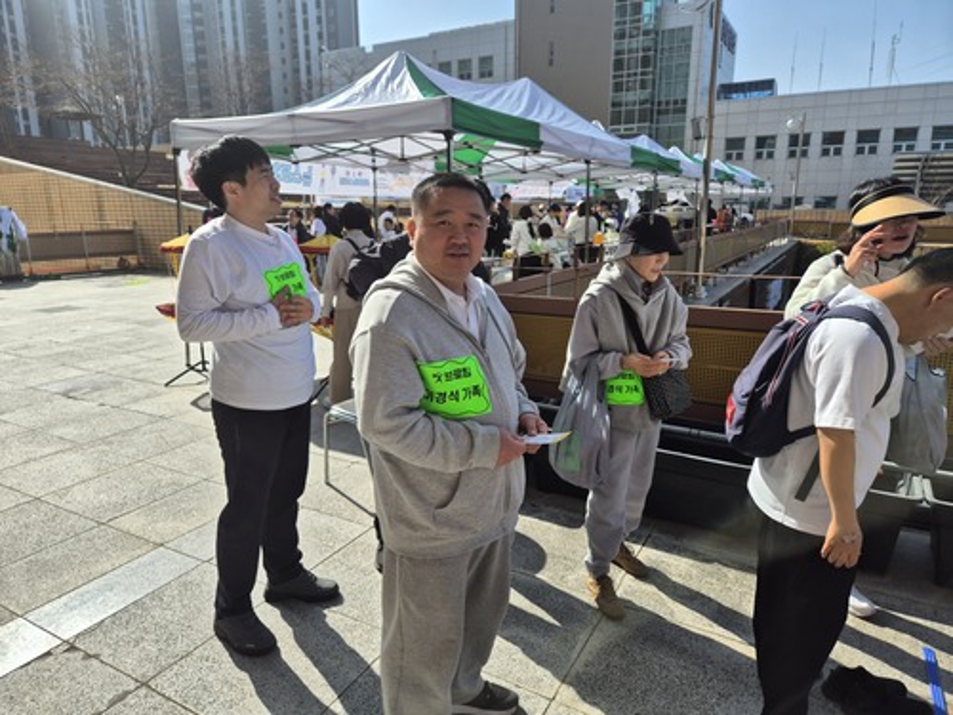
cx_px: 476
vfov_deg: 58.9
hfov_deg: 73.9
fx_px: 633
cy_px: 358
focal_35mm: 23
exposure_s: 1/1684
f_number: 1.8
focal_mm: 5.4
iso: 25
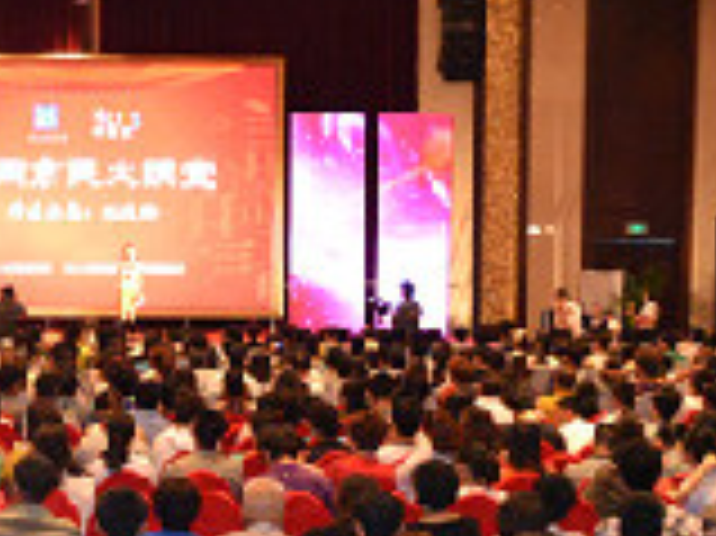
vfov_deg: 15.0
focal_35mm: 98
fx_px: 2026
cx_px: -18
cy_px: 369
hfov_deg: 19.4
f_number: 3.5
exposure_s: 1/60
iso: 1800
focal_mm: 18
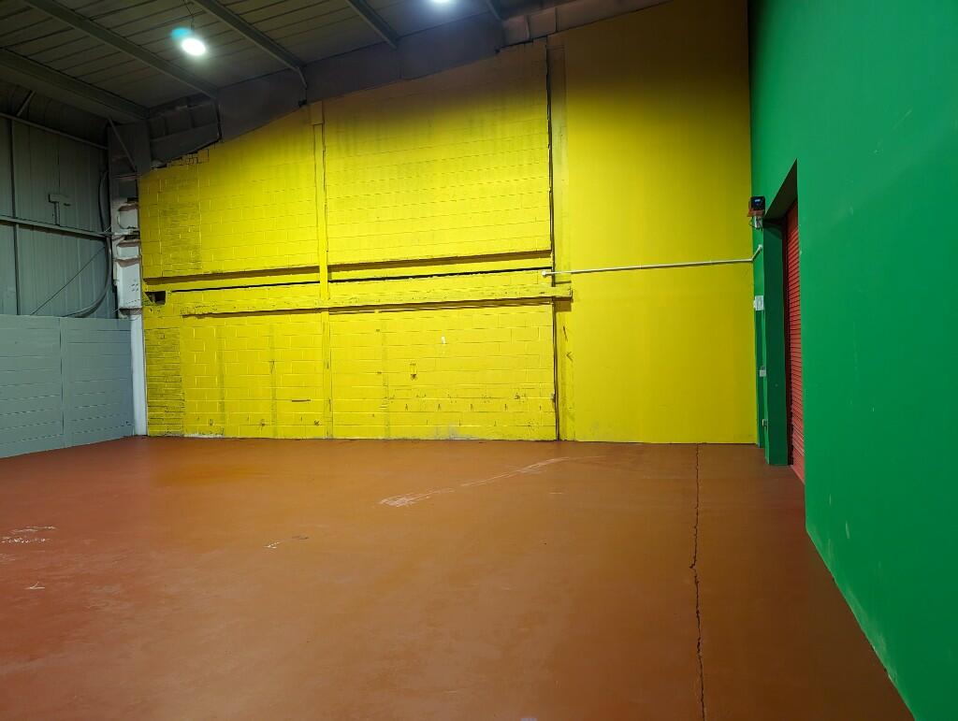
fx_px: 665
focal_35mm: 24
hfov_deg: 71.5
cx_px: 479
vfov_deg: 56.9
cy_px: 360
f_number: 1.68
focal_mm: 6.9
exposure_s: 1/100
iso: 239
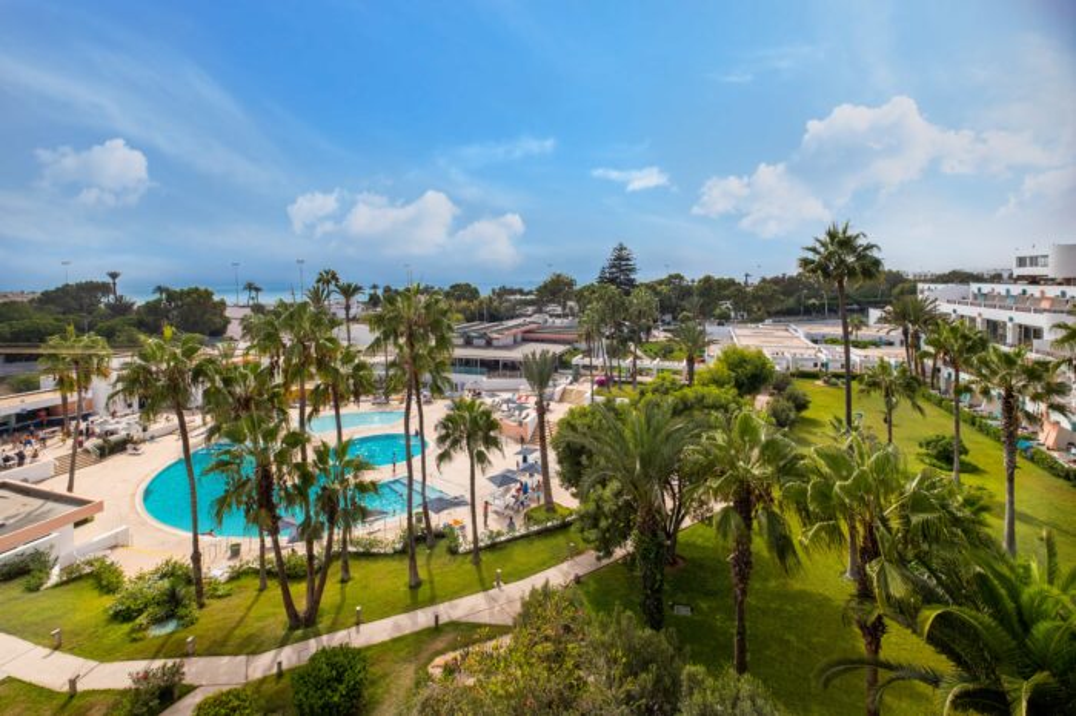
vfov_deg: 77.3
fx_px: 448
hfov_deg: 100.4
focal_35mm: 15
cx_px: 538
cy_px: 358
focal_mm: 10
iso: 200
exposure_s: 1/500
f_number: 9
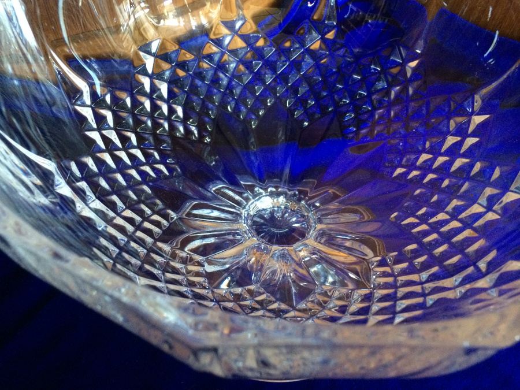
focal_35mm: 30
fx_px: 451
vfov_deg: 46.8
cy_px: 195
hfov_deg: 60.0
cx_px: 260
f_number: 2.2
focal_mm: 4.12
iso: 320
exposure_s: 1/15
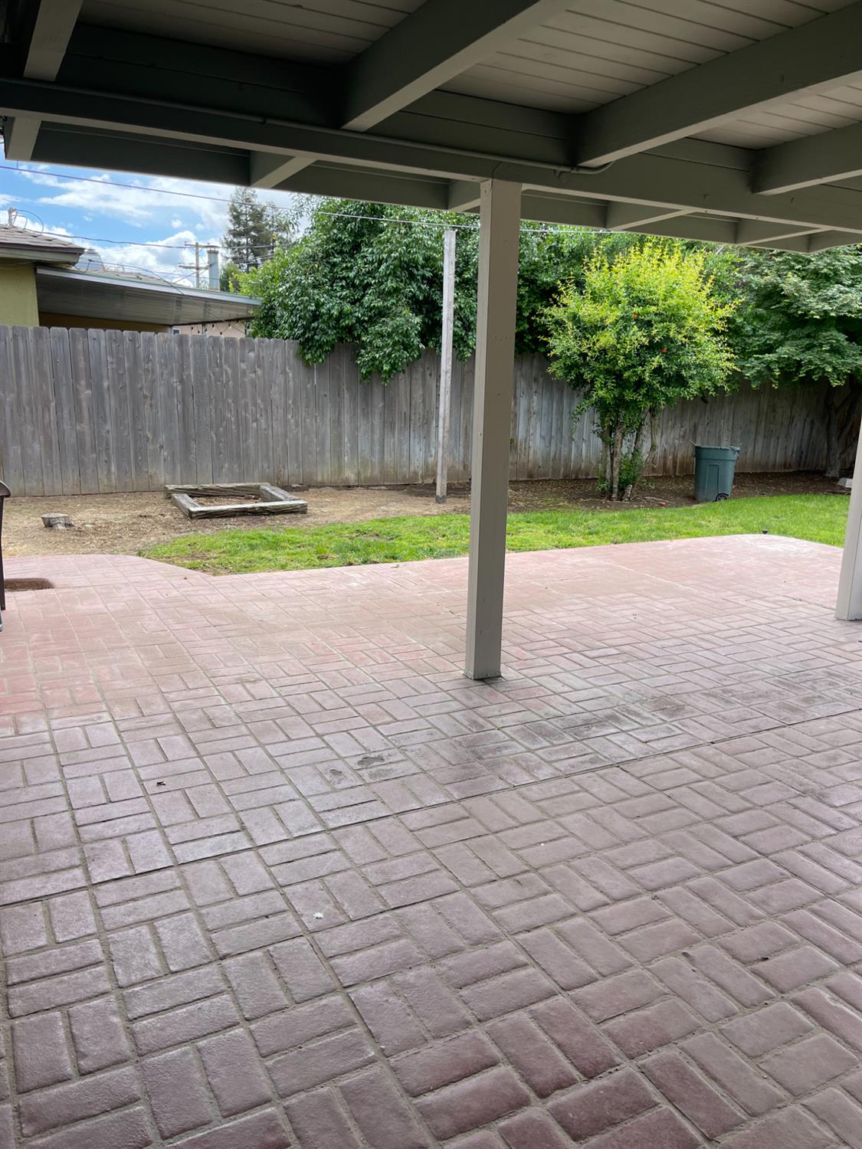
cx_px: 431
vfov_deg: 69.4
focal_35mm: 25
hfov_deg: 54.9
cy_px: 574
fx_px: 830
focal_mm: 5.1
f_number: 1.6
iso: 32
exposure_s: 1/881
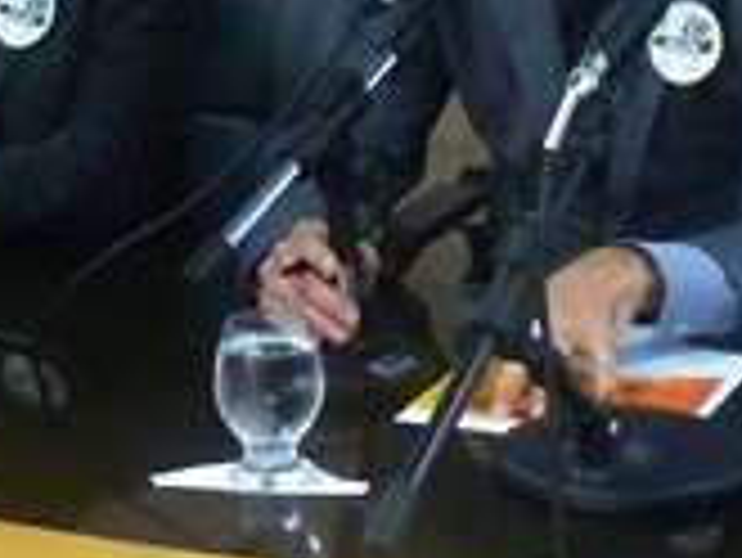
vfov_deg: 12.0
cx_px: 364
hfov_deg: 16.3
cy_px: -130
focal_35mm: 121
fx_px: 2596
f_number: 2.8
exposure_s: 1/10
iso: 400
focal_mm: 4.5
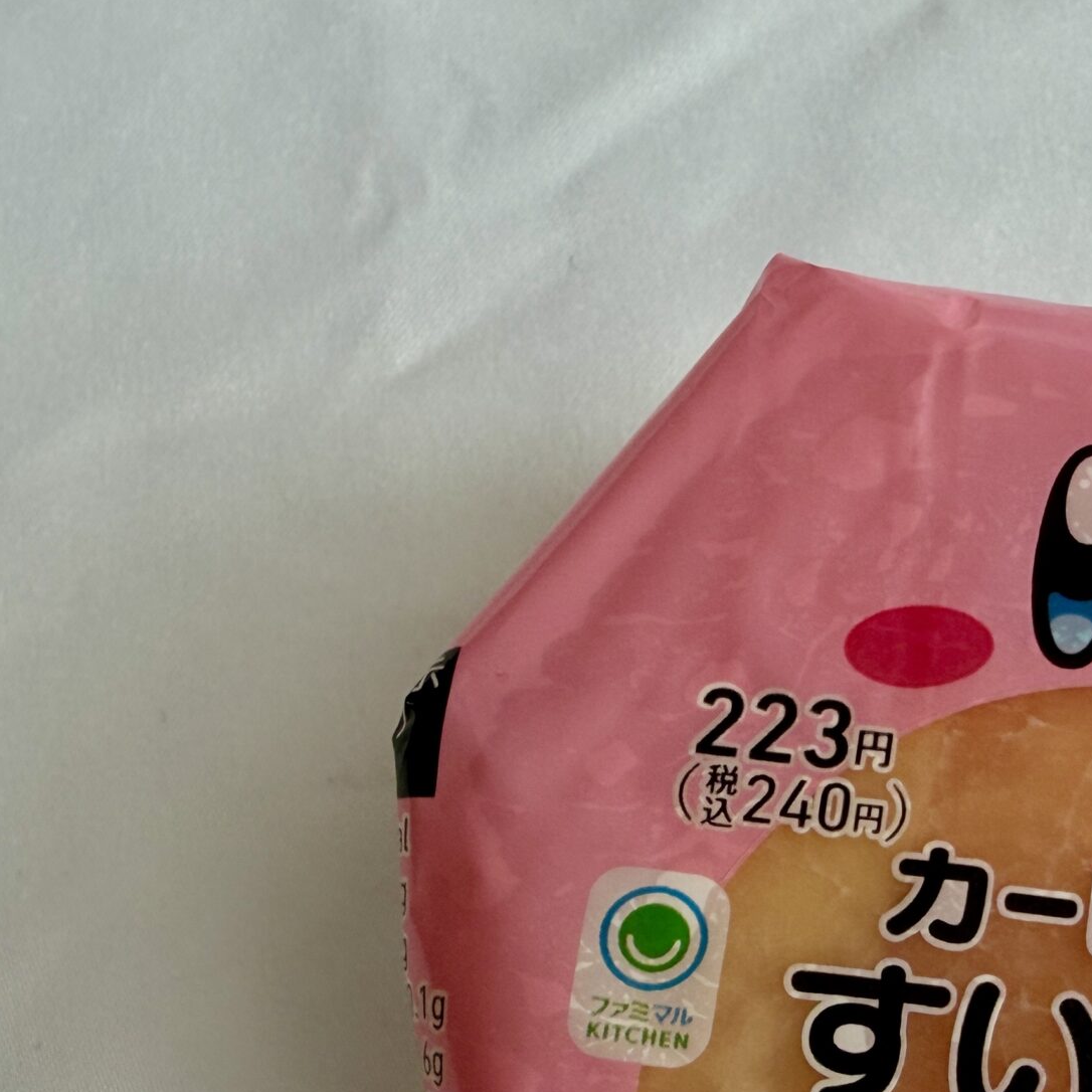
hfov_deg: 31.5
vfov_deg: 32.6
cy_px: 944
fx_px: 1785
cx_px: 1090
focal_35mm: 50
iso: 100
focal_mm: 2.22
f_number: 2.2
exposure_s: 1/121
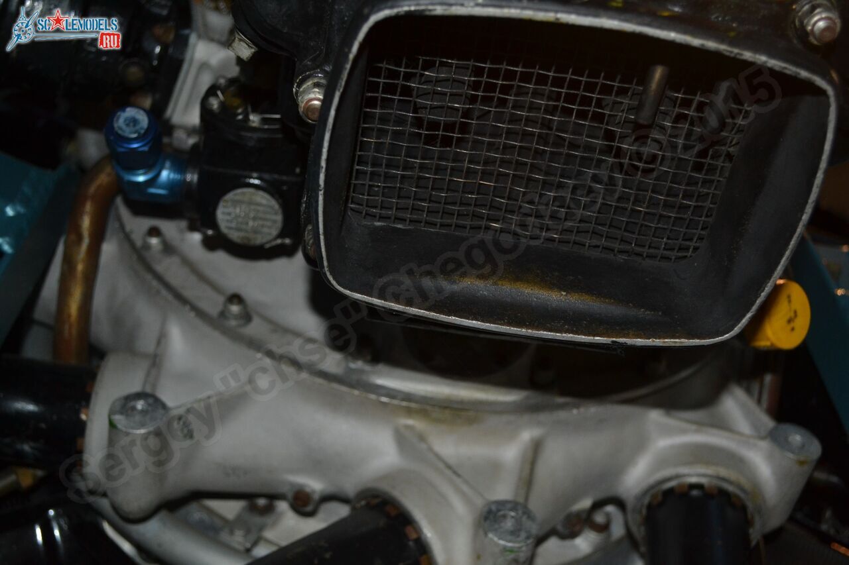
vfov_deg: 29.9
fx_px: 1061
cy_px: 282
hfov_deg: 43.6
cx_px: 424
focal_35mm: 45
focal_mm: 30
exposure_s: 1/60
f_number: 4.5
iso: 800
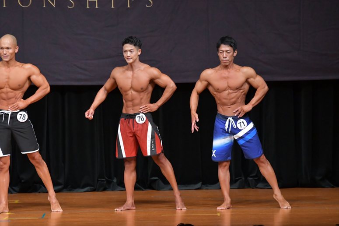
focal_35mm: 270
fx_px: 2541
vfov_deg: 5.1
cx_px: 170
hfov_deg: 7.6
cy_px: 113
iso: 5000
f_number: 5.6
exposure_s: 1/400
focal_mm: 180
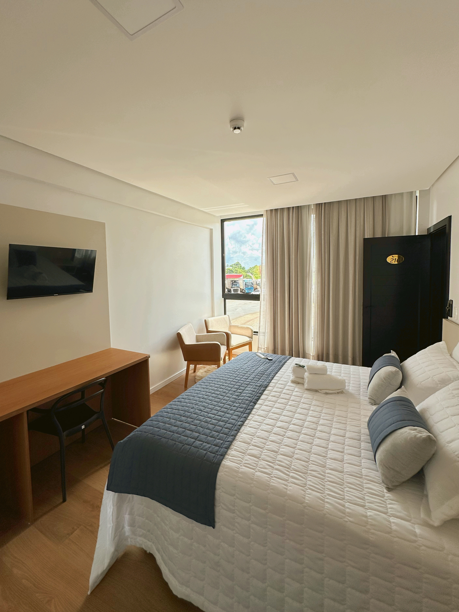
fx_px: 265
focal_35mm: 15
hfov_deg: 81.7
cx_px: 218
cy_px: 289
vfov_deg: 98.1
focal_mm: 2.22
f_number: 2.2
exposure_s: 1/449
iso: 40
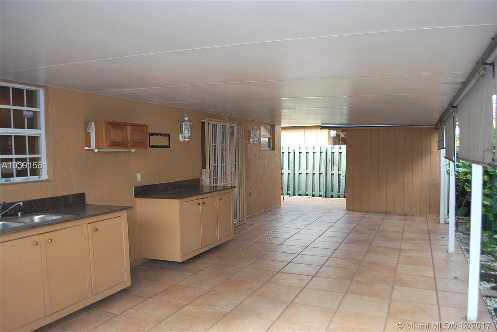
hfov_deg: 67.3
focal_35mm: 27
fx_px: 373
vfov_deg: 48.0
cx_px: 248
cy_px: 166
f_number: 3.5
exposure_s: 1/125
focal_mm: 18
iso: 180
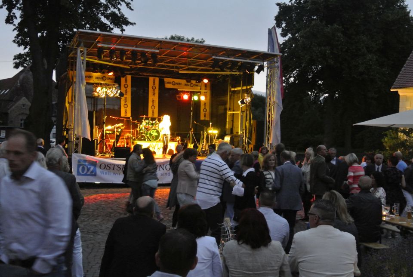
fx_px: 483
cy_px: 138
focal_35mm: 42
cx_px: 206
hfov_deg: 46.3
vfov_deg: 32.0
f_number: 4.2
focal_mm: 15.7
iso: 1250
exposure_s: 1/15
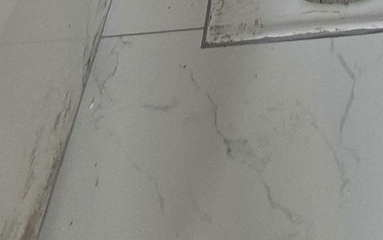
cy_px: -564
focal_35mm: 58
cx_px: 371
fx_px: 605
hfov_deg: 32.6
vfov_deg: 10.1
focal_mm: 1.74
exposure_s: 1/50
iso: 160
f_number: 2.2
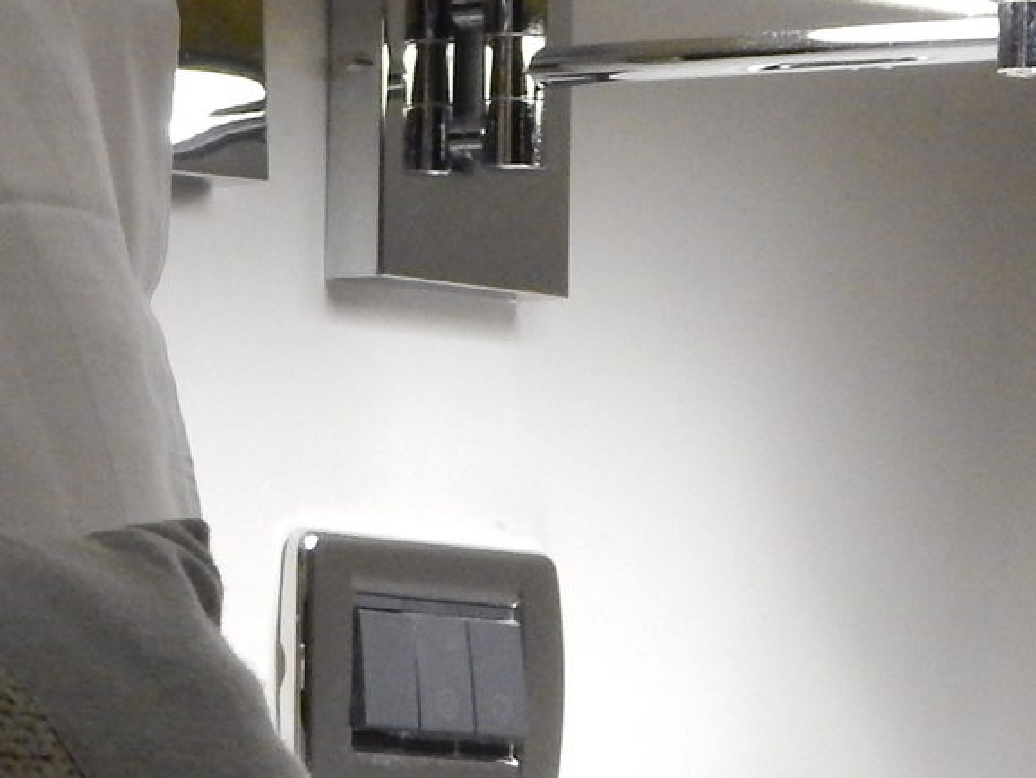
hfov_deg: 6.6
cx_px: -57
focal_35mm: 301
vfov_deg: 4.9
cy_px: 495
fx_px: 9012
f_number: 4.3
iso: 800
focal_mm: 15.3
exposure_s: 1/25
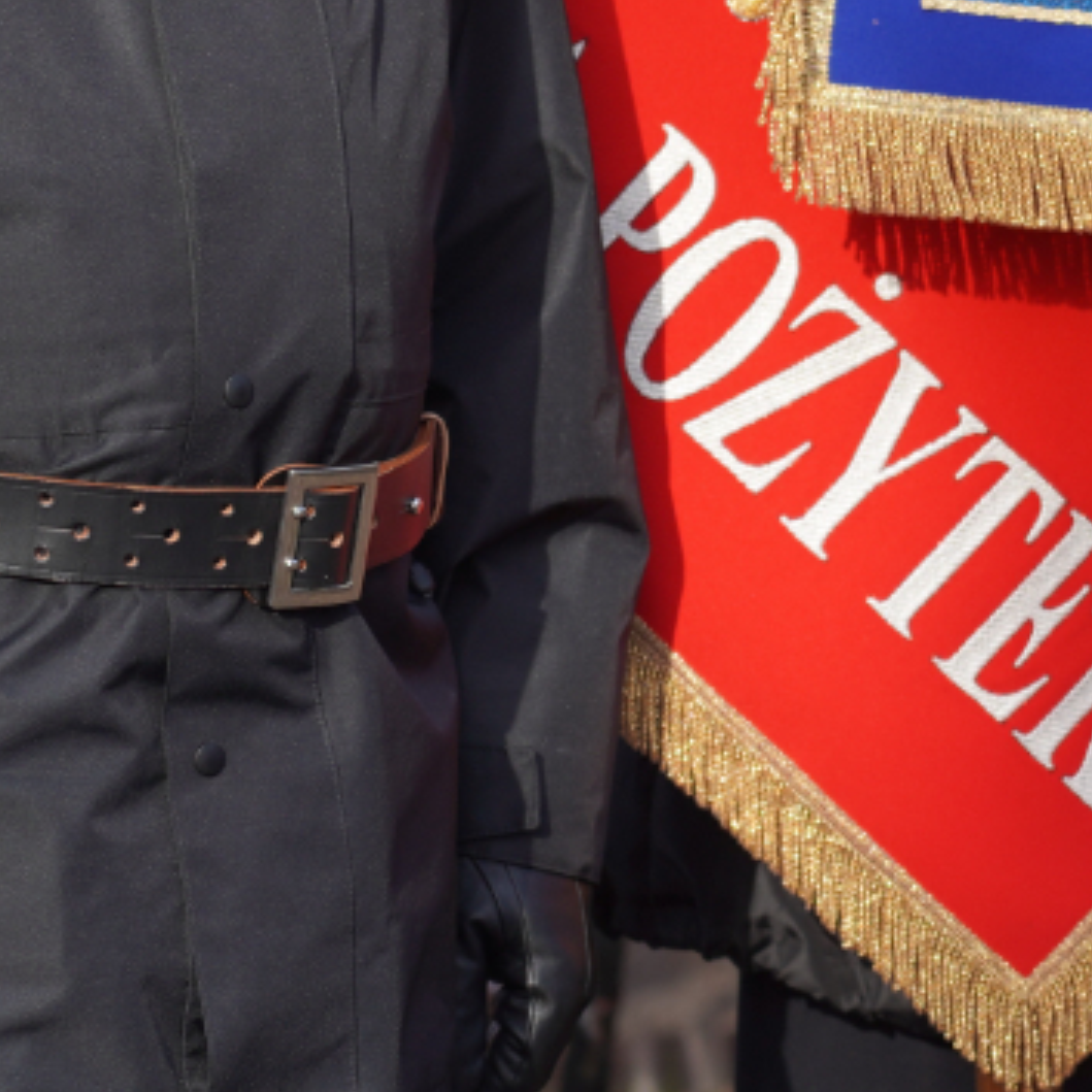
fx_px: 11742
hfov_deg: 5.3
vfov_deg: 5.3
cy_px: -184
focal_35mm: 329
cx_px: 1380
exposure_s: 1/250
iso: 100
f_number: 4.5
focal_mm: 105
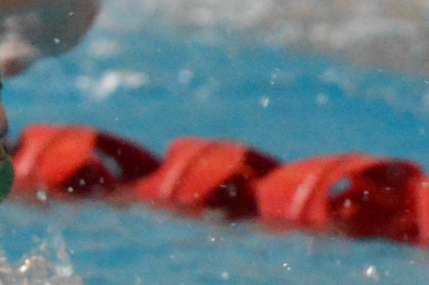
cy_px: 555
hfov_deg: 1.2
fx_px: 21135
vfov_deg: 0.8
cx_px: -167
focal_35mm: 1775
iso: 3200
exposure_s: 1/800
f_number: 4
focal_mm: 195
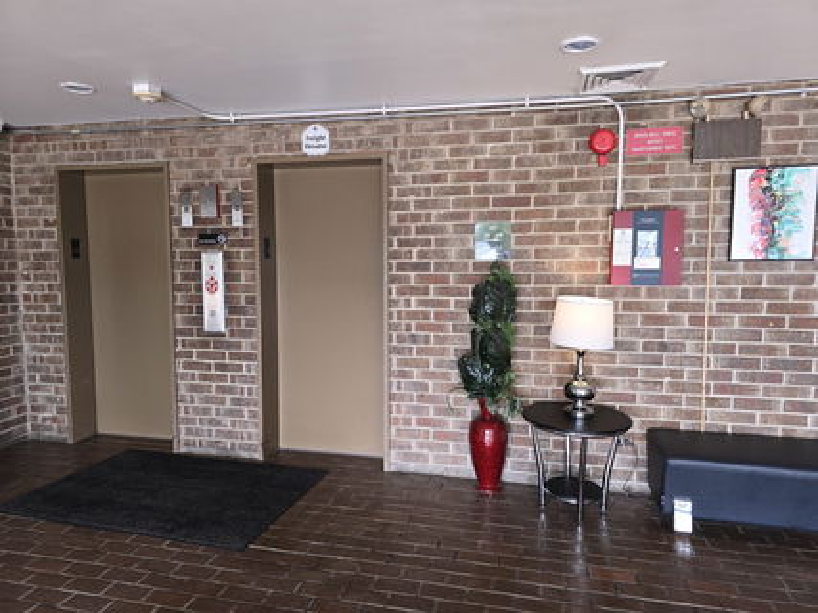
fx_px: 543
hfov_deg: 73.9
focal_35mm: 23
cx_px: 409
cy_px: 306
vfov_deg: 58.9
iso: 100
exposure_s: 1/60
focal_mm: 6.3
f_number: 1.7
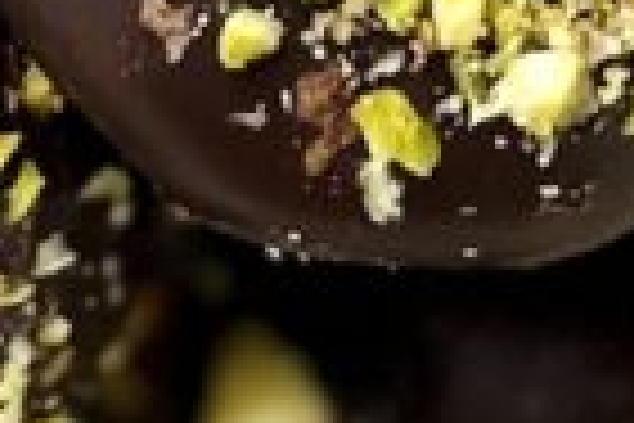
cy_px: -40
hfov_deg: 14.3
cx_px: 301
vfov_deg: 9.4
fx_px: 2536
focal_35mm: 144
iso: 100
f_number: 1.78
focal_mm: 6.86
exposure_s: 1/121
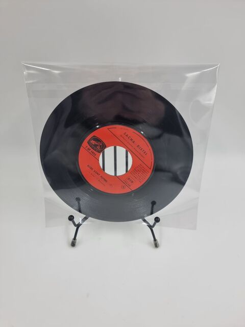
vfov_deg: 71.6
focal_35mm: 24
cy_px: 164
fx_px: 226
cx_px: 122
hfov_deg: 56.8
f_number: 1.8
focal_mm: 6.7
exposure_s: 1/120
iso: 50
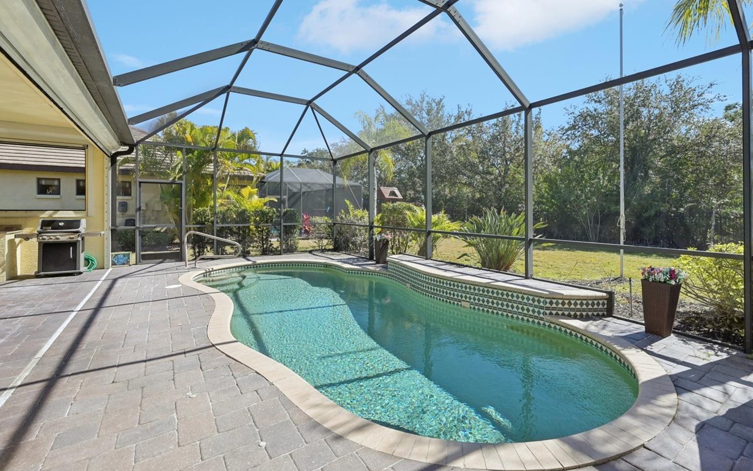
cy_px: 199
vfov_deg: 69.0
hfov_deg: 95.8
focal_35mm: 17
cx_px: 394
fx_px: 340
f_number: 8
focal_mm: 14.5
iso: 400
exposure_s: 1/500
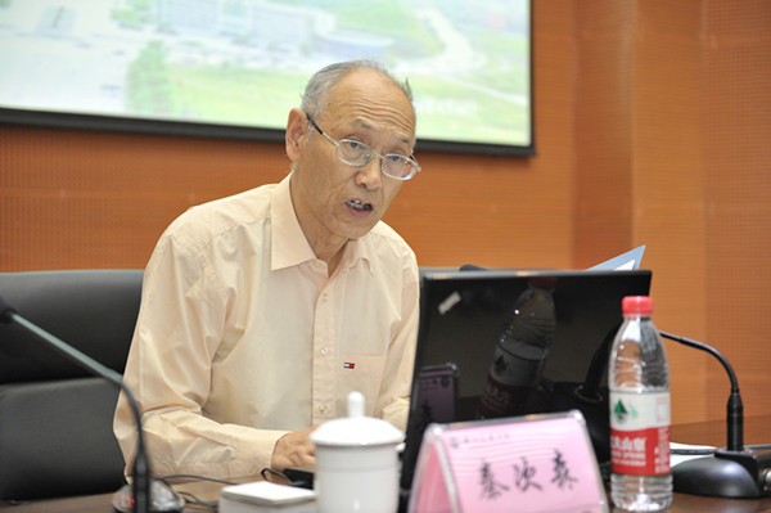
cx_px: 386
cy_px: 256
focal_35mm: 62
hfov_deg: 32.4
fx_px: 1327
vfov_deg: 21.9
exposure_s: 1/125
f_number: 2.8
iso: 1000
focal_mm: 62
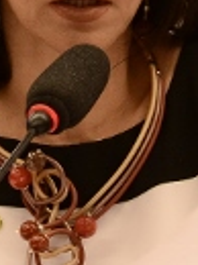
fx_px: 7070
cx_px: -27
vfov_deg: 2.1
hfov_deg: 1.6
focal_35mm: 924
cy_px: 57
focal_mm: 130
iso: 1250
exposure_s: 1/250
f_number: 4
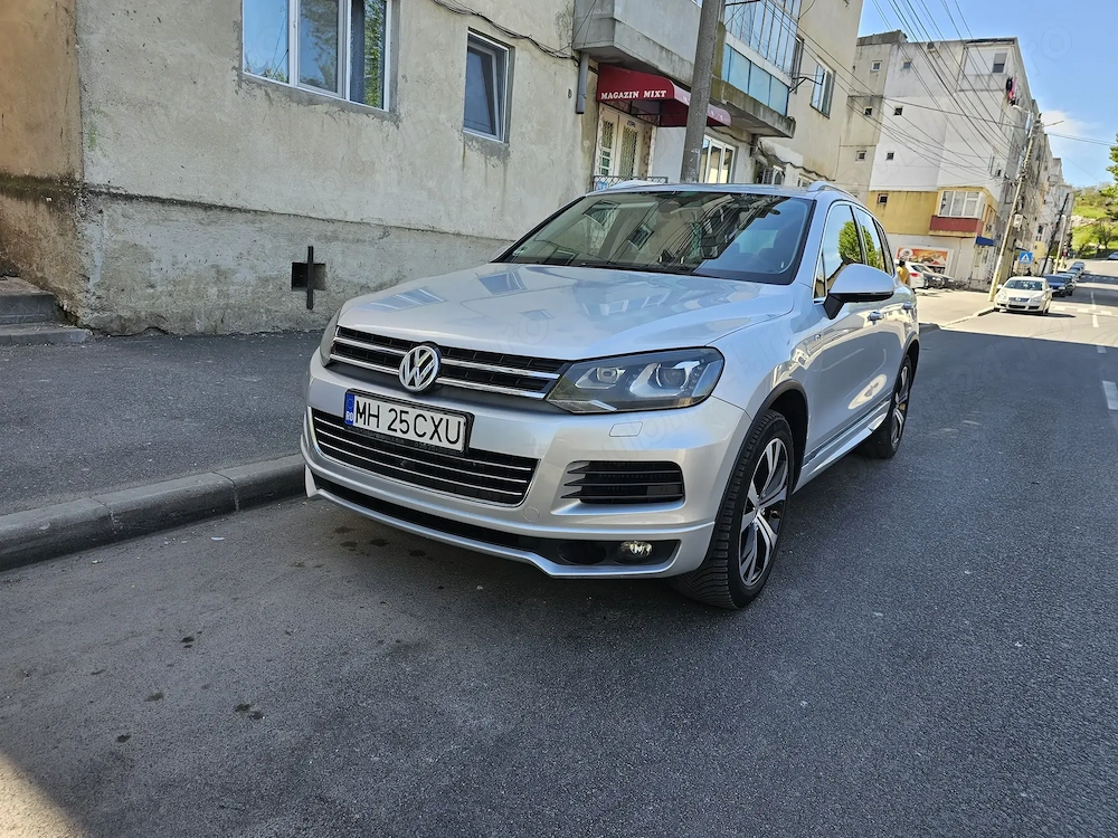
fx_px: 743
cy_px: 419
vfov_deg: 58.9
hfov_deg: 73.9
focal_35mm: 23
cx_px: 559
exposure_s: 1/121
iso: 10
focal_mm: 6.3
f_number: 1.7
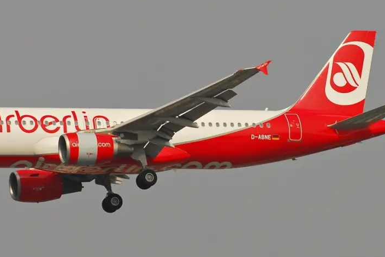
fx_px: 4192
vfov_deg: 3.5
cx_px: 138
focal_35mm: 392
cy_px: 136
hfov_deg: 5.3
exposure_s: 1/800
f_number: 8
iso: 200
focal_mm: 180
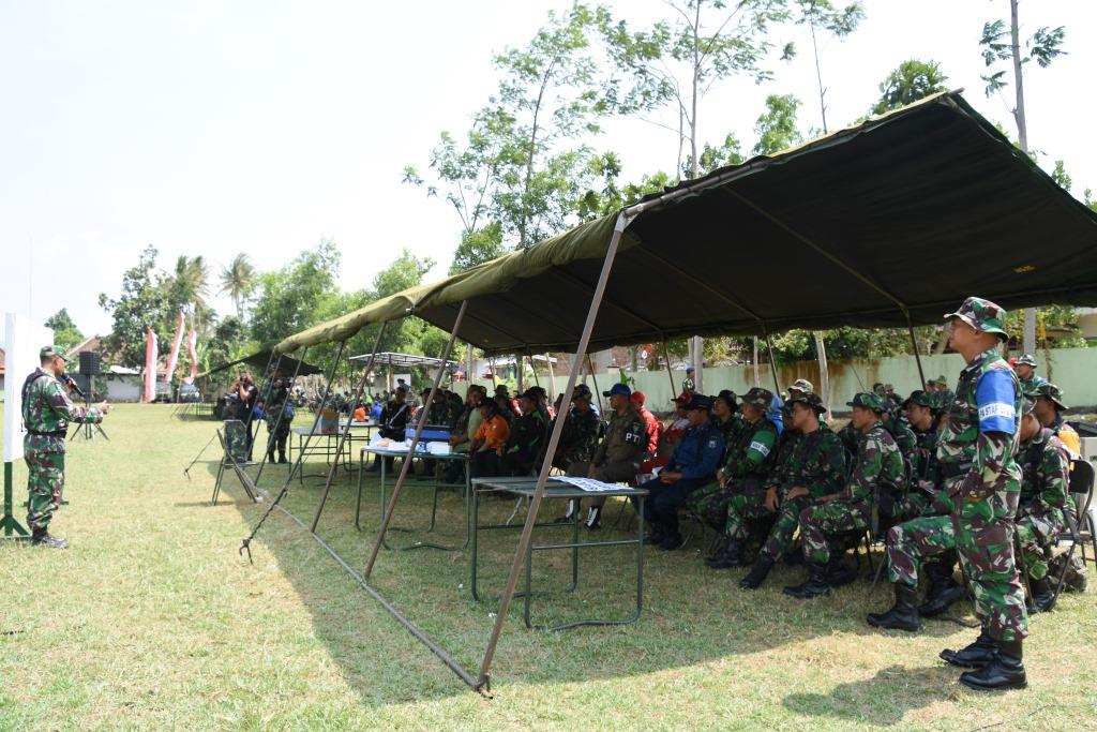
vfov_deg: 47.9
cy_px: 366
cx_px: 548
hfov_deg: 67.4
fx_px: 823
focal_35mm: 27
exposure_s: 1/125
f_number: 7.1
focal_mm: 18
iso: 100
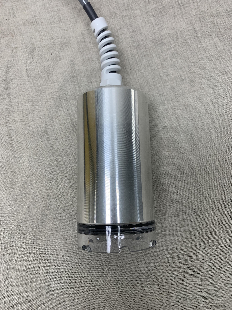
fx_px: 232
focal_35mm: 26
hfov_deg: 53.1
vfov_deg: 67.3
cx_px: 116
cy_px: 155
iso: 80
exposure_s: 1/120
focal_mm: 4.25
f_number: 1.8
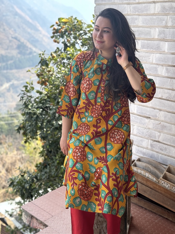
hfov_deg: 30.3
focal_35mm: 48
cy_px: 117
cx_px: 88
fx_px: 324
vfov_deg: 39.7
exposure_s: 1/939
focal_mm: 6.76
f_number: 1.78
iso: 64
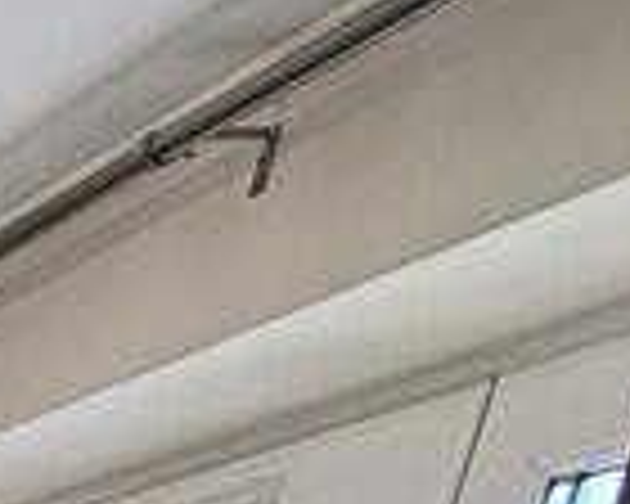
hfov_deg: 9.8
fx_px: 1865
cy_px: 1530
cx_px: -1544
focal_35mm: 100
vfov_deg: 10.5
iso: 40
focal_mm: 2.22
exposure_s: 1/142
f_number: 2.2
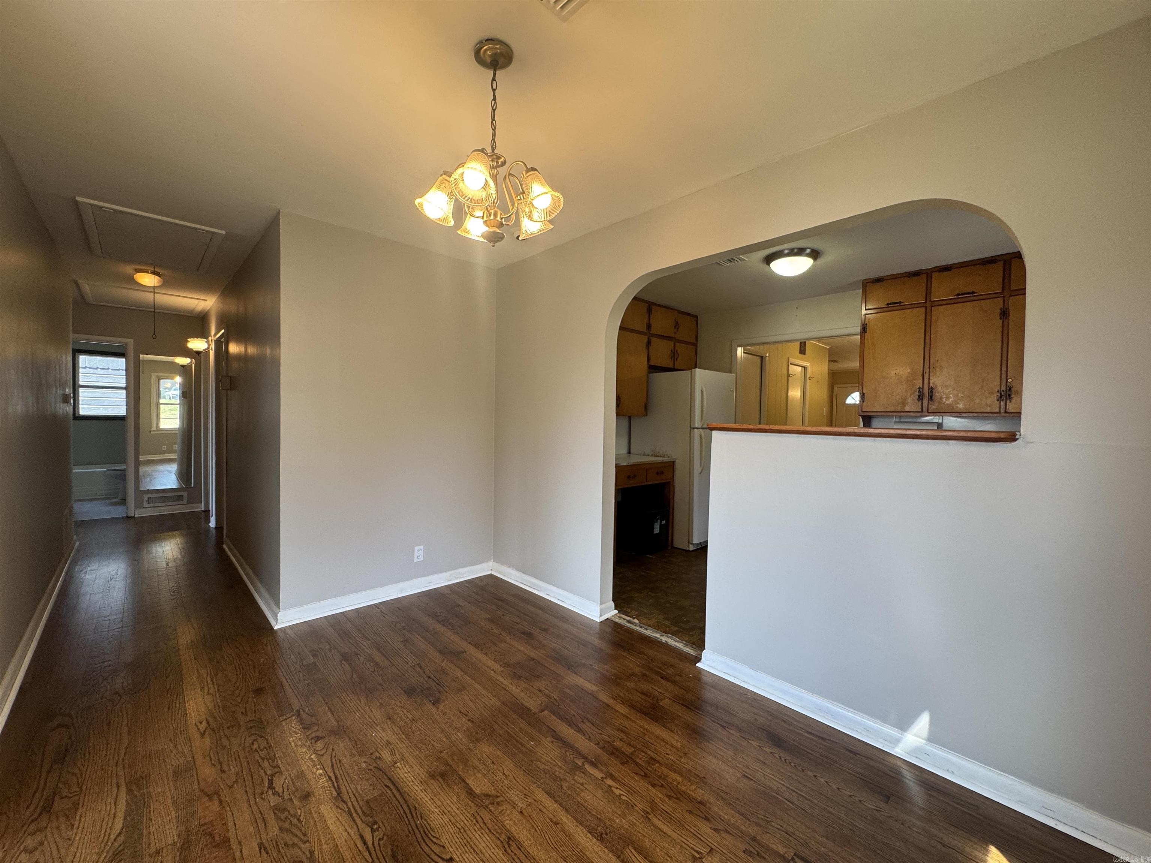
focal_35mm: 14
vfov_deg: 85.7
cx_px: 576
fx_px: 466
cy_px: 432
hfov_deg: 102.1
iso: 125
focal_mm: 2.22
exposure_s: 1/120
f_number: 2.2
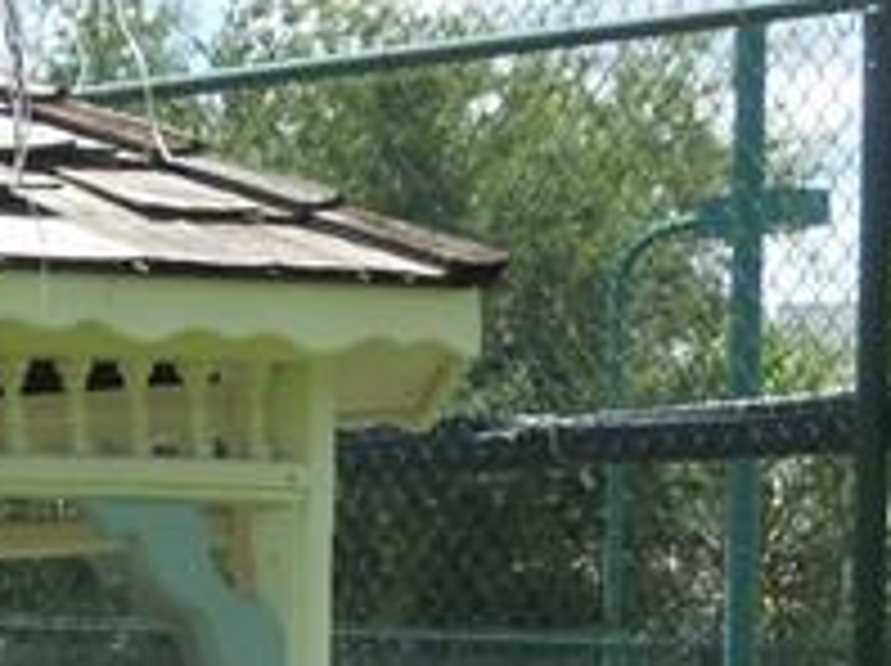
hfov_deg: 7.9
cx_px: -932
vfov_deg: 6.1
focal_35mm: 238
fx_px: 6119
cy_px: 1184
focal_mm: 8.3
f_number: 3.4
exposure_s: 1/500
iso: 80
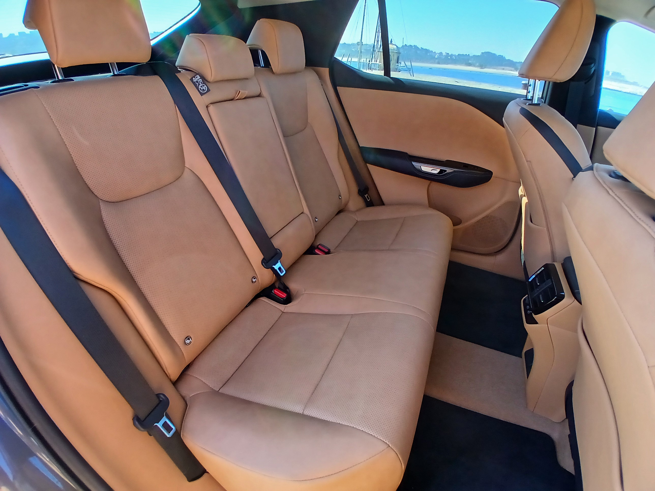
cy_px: 246
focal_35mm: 17
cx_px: 328
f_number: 2.2
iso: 80
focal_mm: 1.4
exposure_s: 1/100
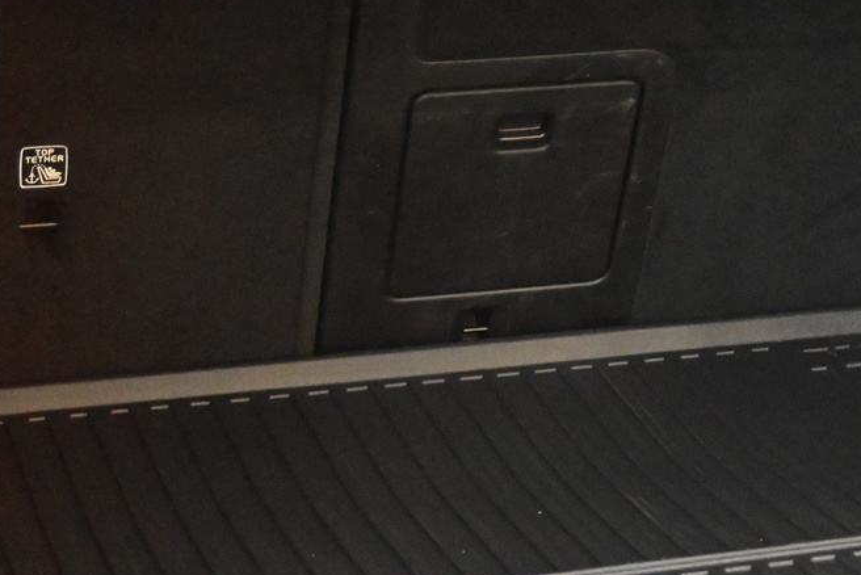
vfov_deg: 11.8
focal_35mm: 117
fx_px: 2790
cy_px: 273
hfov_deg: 17.2
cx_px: 802
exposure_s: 1/50
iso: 9000
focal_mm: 31.5
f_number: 5
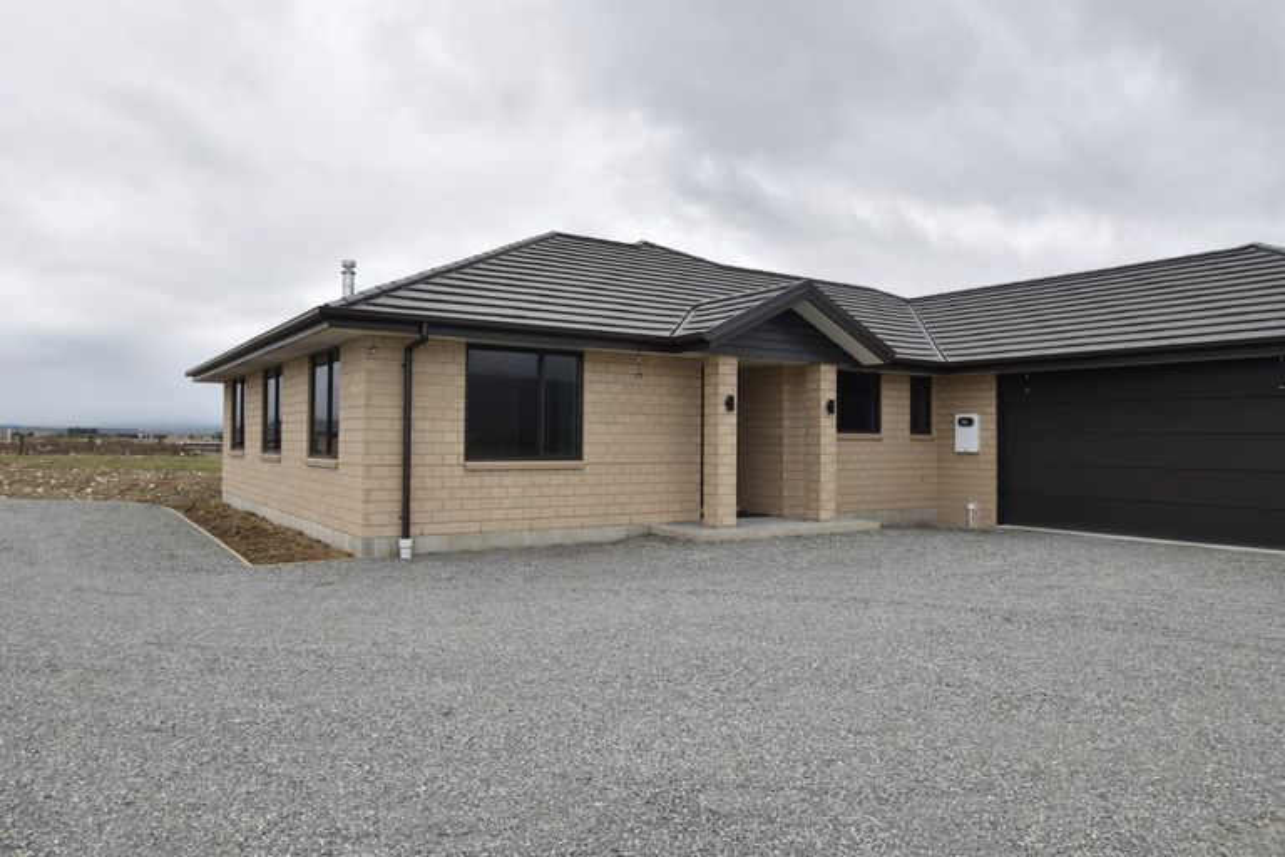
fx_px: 857
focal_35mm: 24
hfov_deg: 73.7
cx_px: 642
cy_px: 428
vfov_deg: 53.1
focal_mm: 16
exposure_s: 1/200
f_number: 9
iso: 100
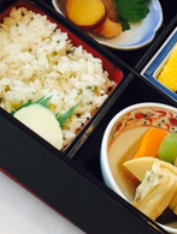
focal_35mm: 95
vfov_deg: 19.9
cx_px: 153
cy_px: -5
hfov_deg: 15.5
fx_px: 646
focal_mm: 4.15
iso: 25
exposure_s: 1/30
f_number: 2.2
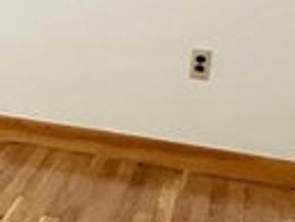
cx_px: -75
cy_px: 34
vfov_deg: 13.3
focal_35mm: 111
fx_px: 947
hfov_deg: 16.8
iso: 800
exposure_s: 1/47
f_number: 2.2
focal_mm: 2.22
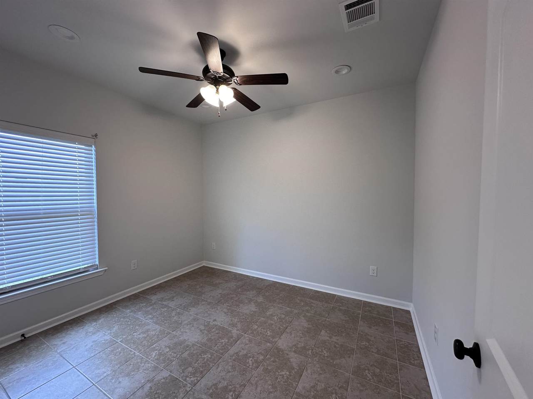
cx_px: 266
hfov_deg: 102.1
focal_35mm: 14
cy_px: 200
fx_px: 216
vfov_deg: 85.7
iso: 160
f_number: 2.2
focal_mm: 2.22
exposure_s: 1/120
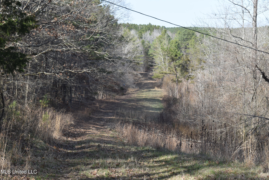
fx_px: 583
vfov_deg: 17.5
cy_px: 90
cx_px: 134
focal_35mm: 78
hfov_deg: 26.0
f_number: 8
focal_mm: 52
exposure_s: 1/125
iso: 100
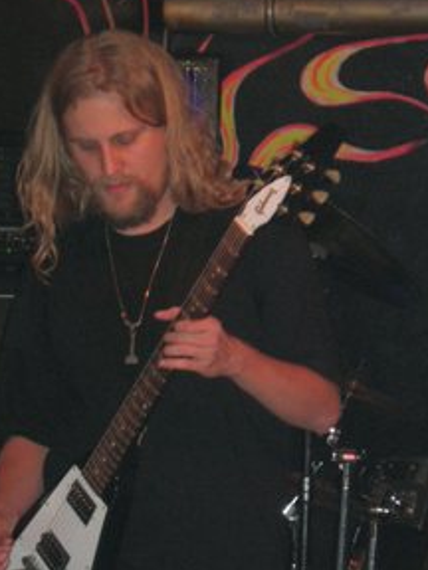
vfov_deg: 11.2
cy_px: 414
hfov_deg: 8.4
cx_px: 164
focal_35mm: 176
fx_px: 2901
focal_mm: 23.4
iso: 200
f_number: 4.9
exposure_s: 1/60.1
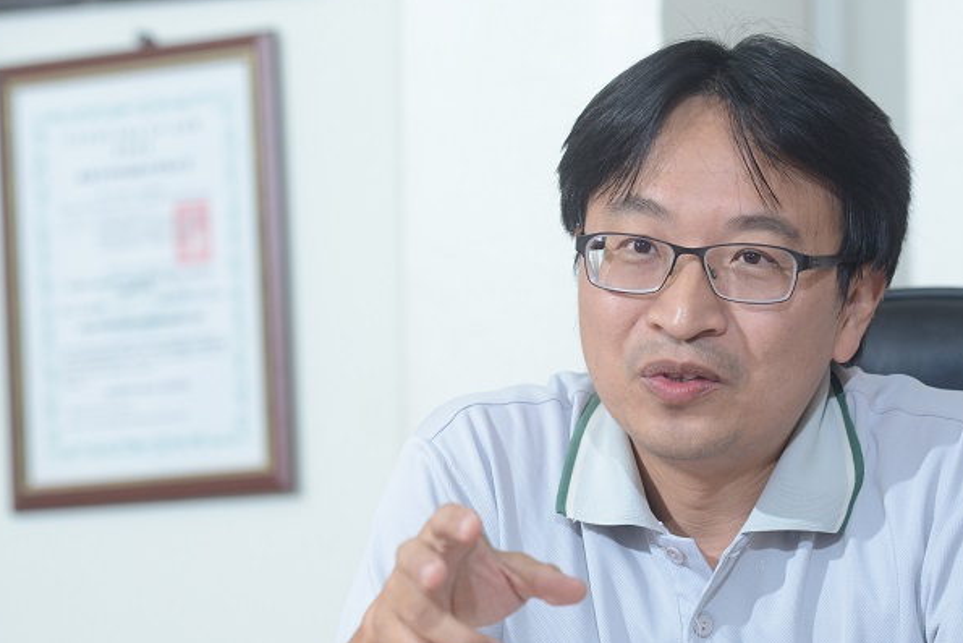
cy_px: 392
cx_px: 541
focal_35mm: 149
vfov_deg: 9.2
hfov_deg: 13.8
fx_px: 3986
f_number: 6.3
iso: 800
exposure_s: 1/100
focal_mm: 112
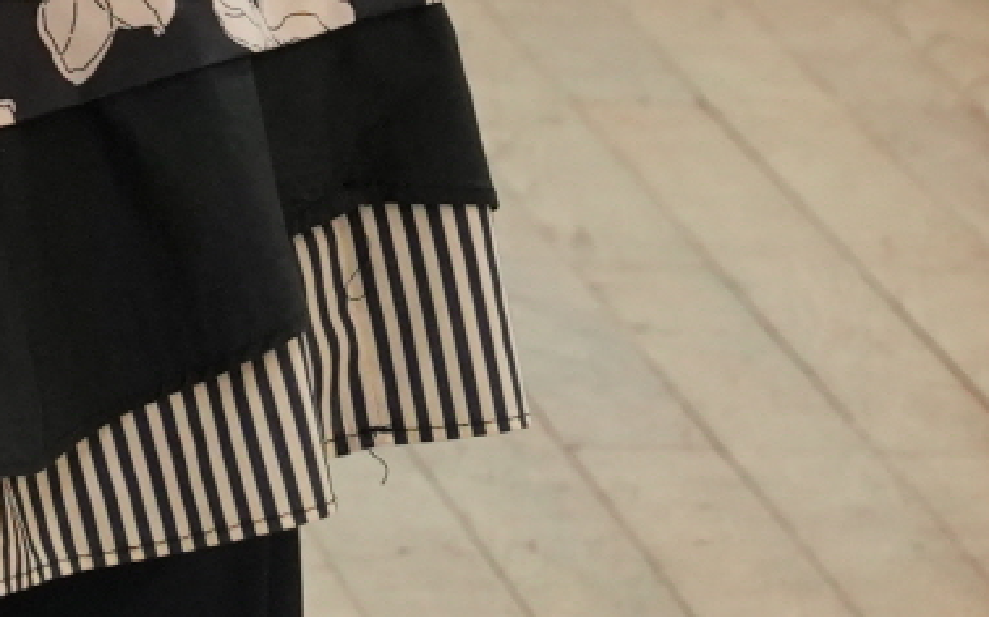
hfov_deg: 5.2
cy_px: -1595
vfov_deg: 3.3
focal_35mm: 388
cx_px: -1489
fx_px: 10455
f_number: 7.1
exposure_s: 1/50
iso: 1250
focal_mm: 48
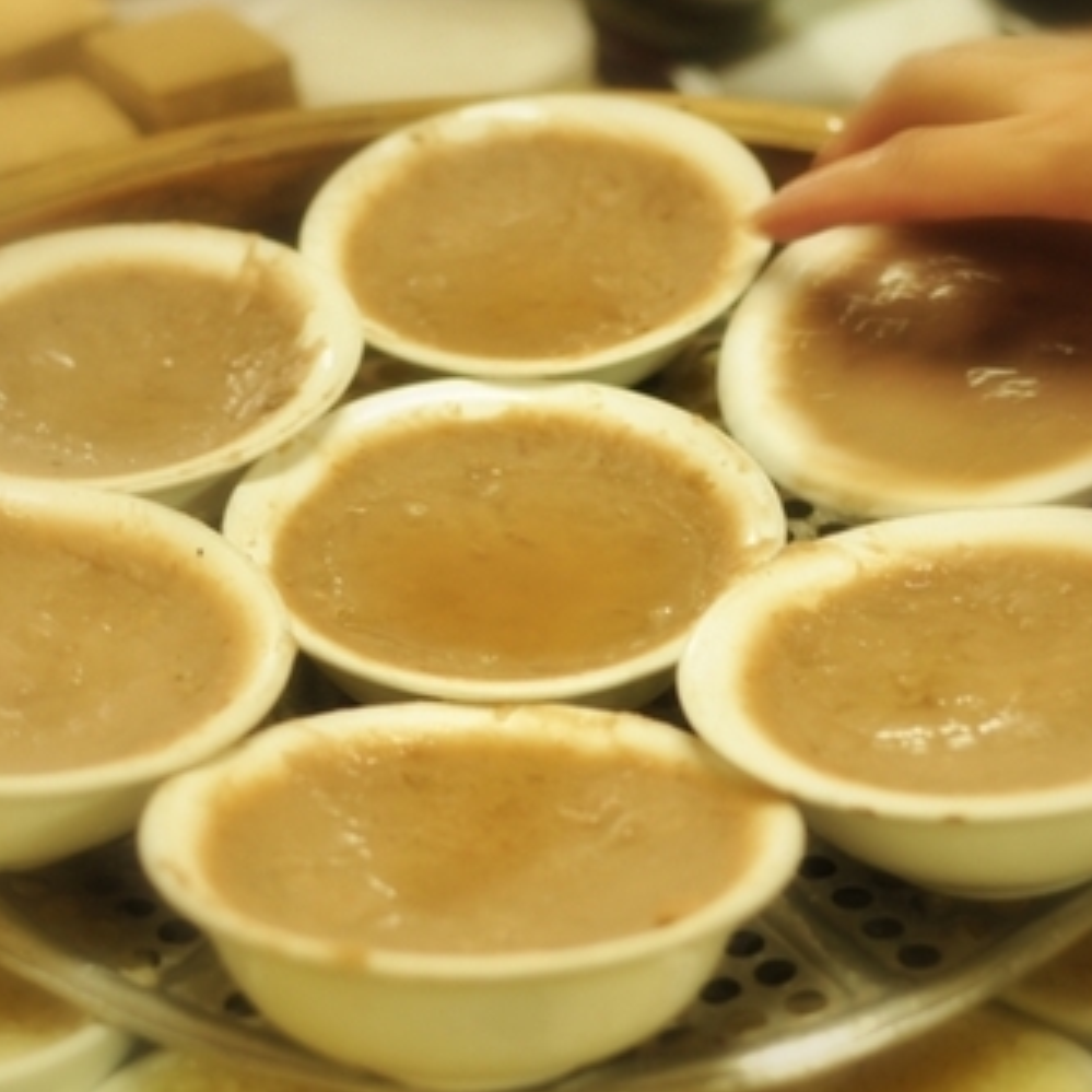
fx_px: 2703
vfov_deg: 22.8
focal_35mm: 76
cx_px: 469
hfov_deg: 22.8
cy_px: 605
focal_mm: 35
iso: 200
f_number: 2.8
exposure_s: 1/10
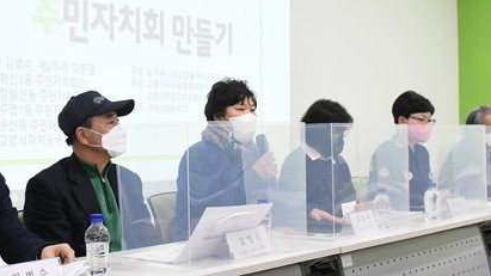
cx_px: 194
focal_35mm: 55
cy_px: 142
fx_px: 716
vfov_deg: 21.8
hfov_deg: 37.7
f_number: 4
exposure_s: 1/500
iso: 8000
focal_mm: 24
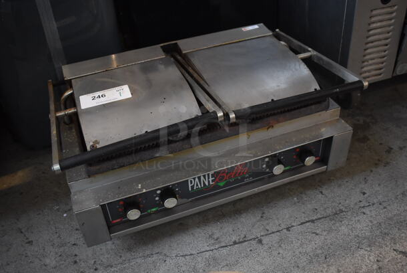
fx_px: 407
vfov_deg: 37.0
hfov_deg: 53.1
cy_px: 136
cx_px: 204
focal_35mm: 36
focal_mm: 24
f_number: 4
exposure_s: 1/125
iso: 2000
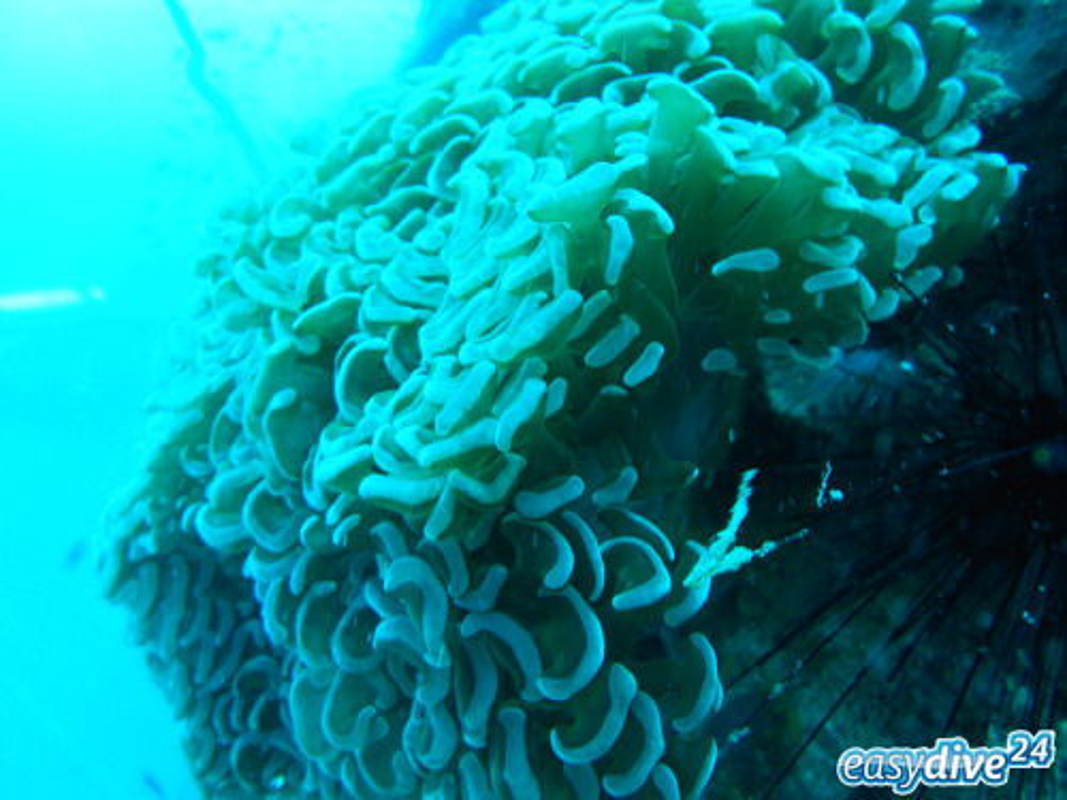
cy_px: 400
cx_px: 534
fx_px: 894
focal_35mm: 29
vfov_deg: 48.2
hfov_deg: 61.7
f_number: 3.4
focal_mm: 5.1
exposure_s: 1/30
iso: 125
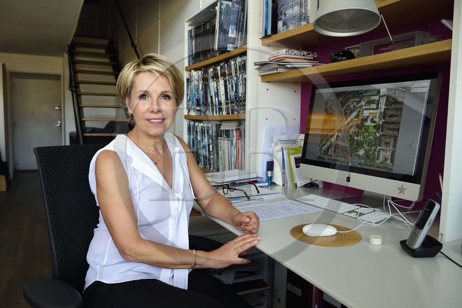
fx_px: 372
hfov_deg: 63.7
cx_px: 231
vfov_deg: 44.9
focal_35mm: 29
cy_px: 154
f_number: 8
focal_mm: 29
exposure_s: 1/160
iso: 800
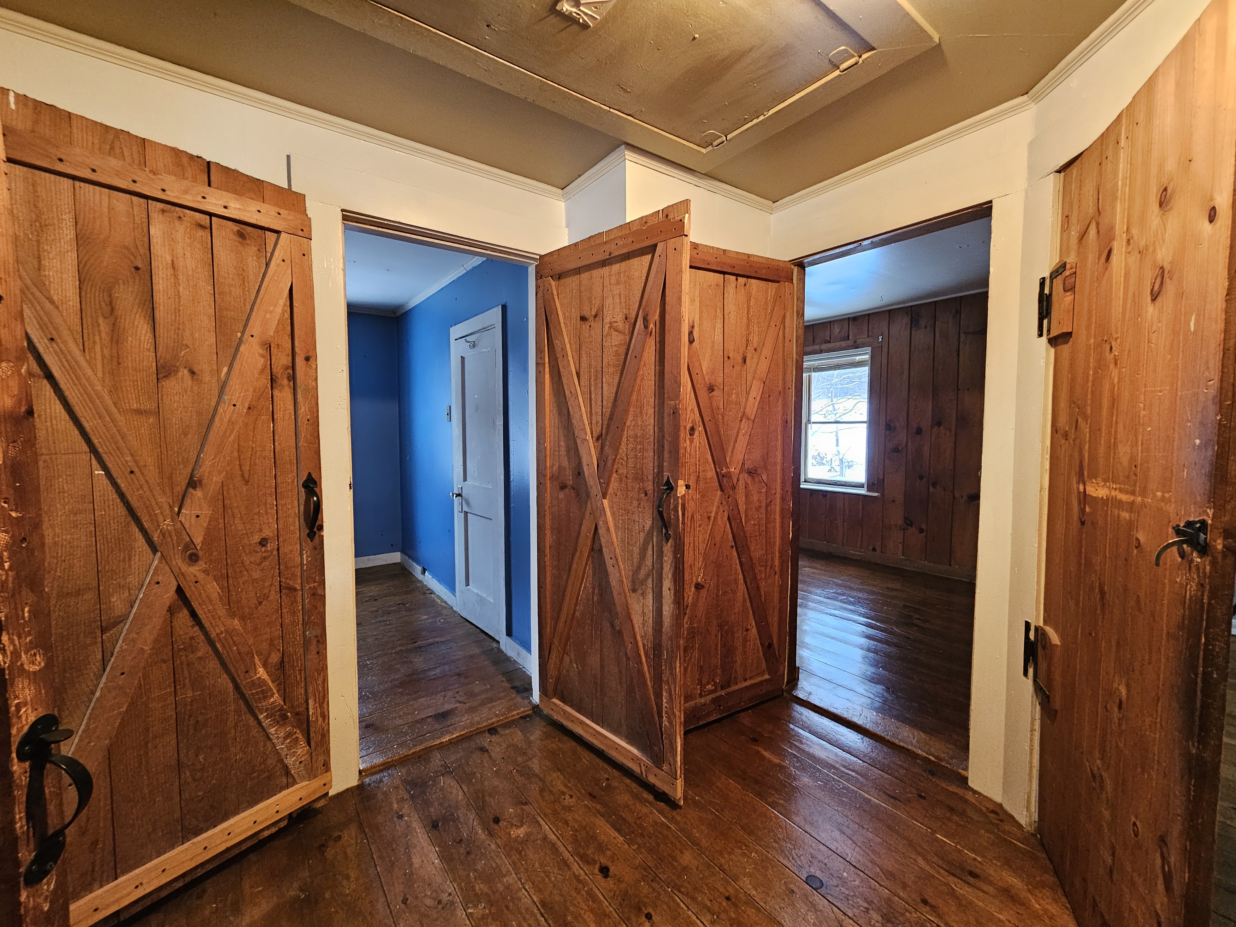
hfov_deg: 106.2
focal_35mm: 13
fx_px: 464
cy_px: 464
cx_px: 618
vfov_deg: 89.9
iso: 320
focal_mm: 2.2
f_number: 2.2
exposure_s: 1/40
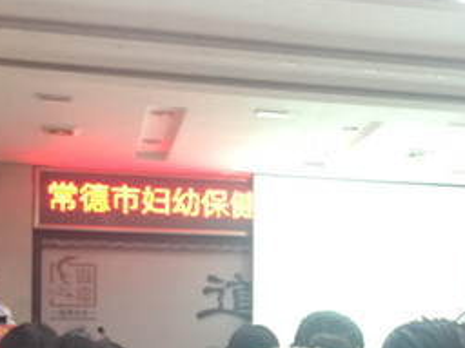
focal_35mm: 68
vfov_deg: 21.1
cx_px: 358
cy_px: 326
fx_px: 913
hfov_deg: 28.1
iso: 125
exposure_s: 1/10
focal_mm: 4.15
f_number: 2.2
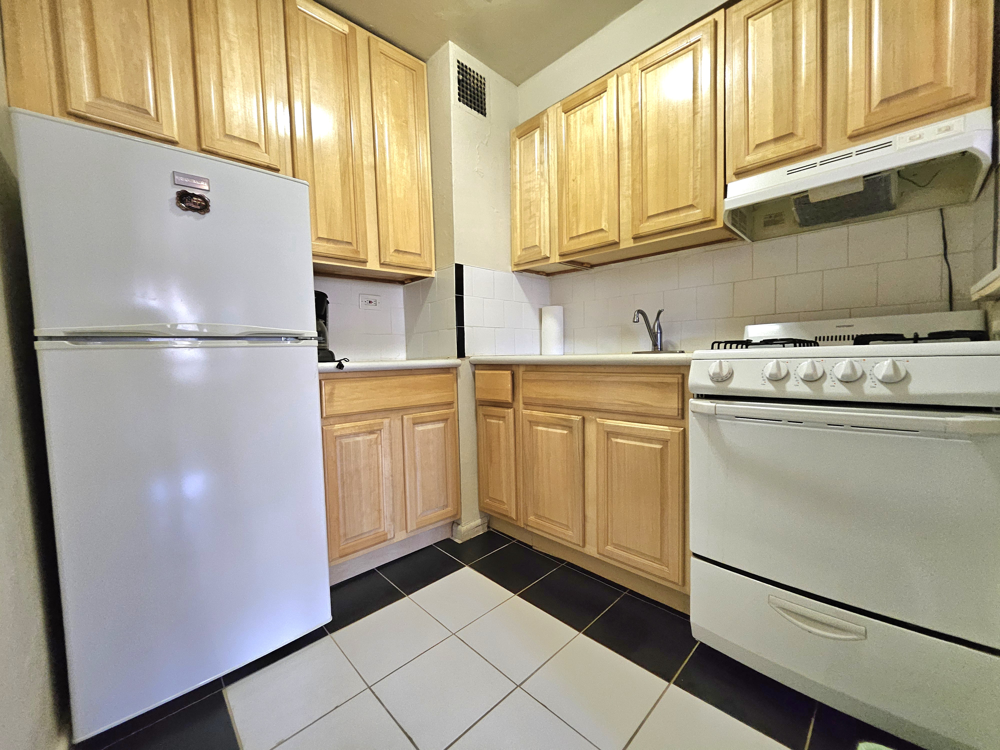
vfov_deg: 89.9
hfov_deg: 106.2
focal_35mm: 13
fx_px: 376
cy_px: 375
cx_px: 500
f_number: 2.2
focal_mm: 1.7
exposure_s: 1/40
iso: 320
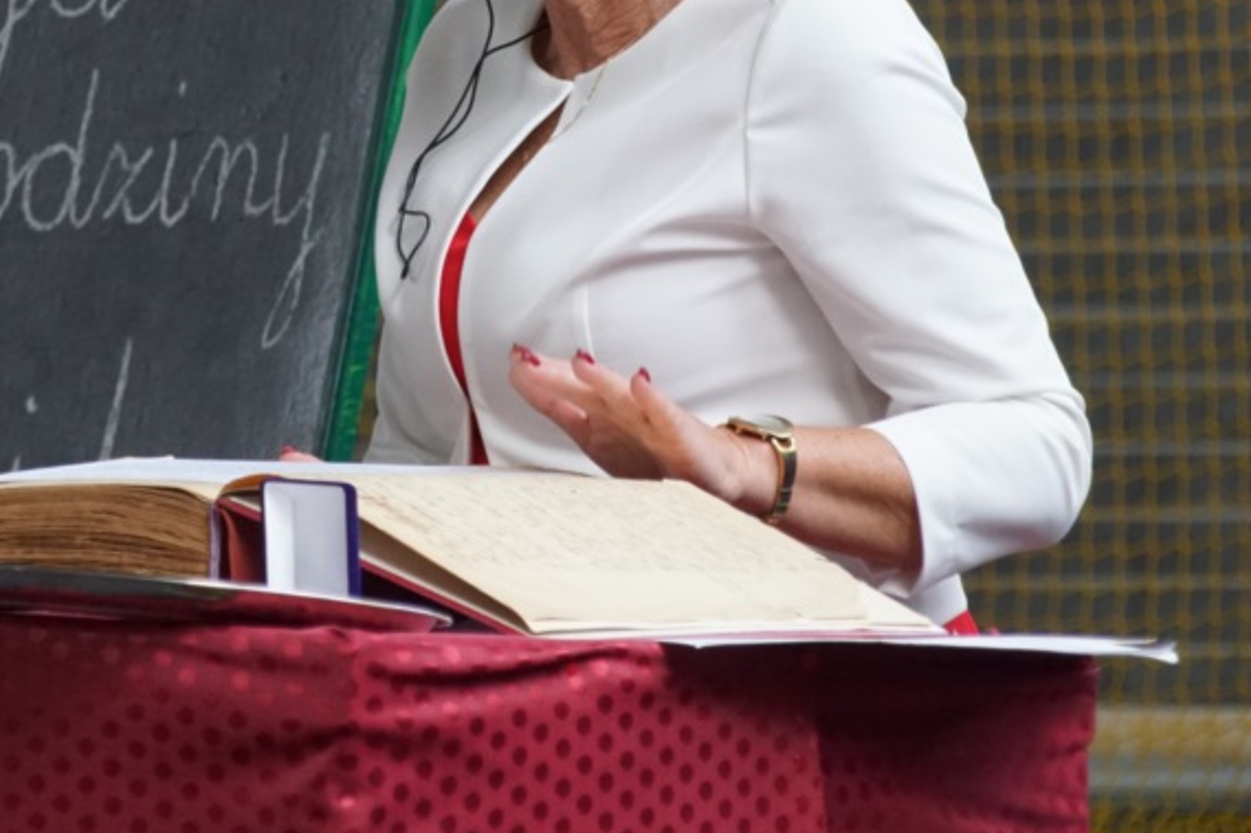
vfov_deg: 5.0
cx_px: 398
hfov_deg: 7.4
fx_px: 9618
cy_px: 173
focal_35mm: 277
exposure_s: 1/200
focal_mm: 105
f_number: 5.6
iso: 2000
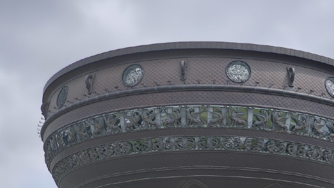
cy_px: 180
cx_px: 272
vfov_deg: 12.8
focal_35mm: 94
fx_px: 833
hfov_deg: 22.3
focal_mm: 7.1
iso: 50
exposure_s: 1/192
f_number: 1.9
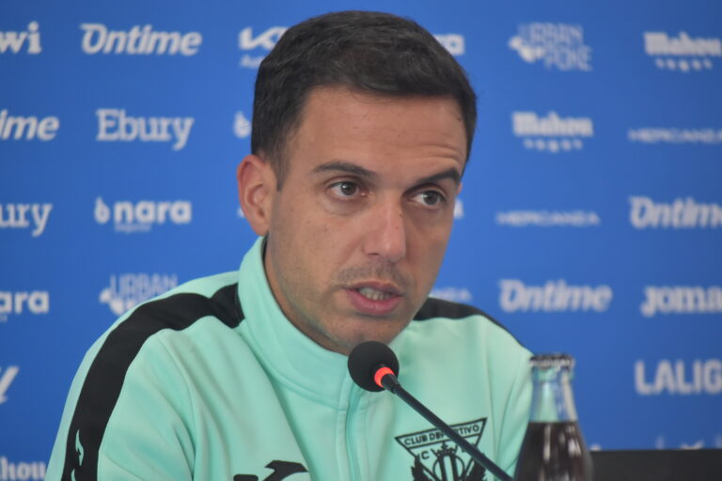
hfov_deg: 9.1
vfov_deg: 6.1
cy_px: 240
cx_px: 361
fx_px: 4512
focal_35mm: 225
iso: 1600
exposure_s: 1/125
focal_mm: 150
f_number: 5
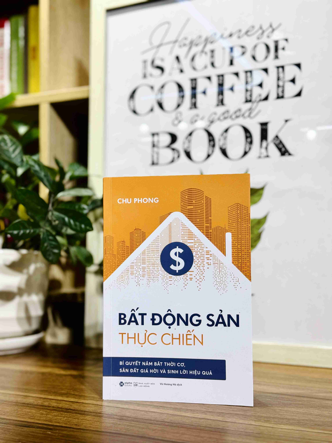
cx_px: 166
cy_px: 222
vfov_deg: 39.7
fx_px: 614
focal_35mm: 48
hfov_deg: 30.3
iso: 50
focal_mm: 6.76
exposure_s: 1/121
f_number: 1.78
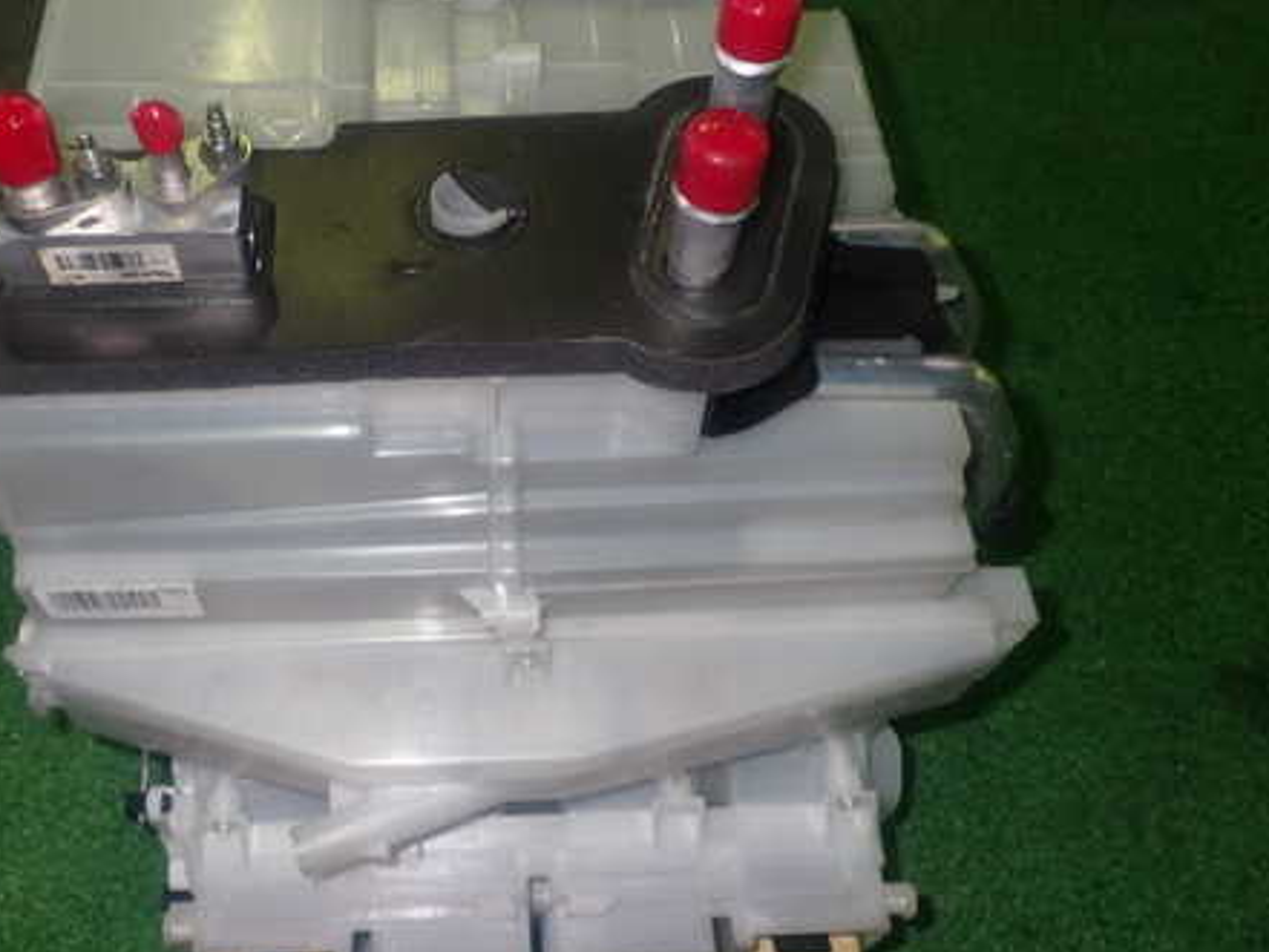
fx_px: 1247
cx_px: 449
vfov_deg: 41.8
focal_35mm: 34
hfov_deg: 53.1
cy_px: 460
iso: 200
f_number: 2.8
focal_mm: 4.5
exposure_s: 1/30
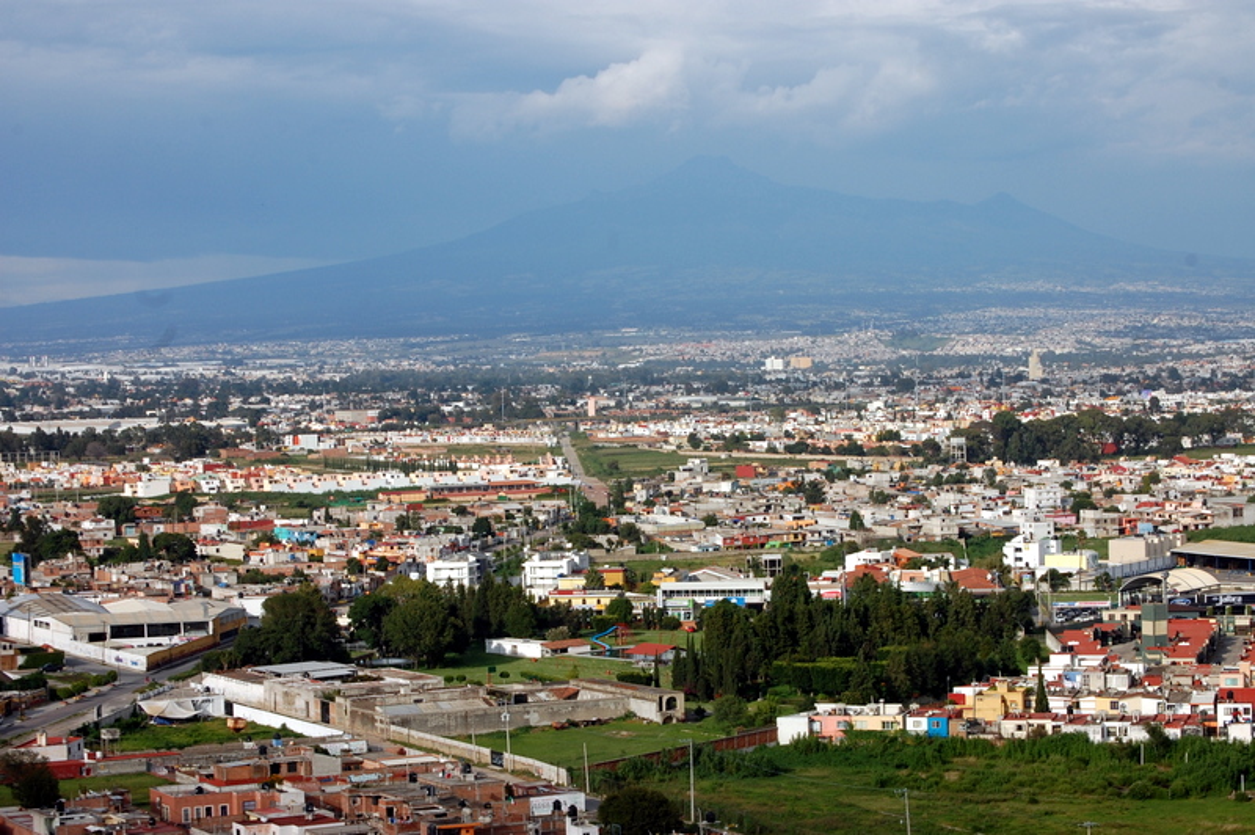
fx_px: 2874
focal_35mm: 82
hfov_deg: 24.6
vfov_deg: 16.5
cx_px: 628
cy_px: 418
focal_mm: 55
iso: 200
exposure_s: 1/400
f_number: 10
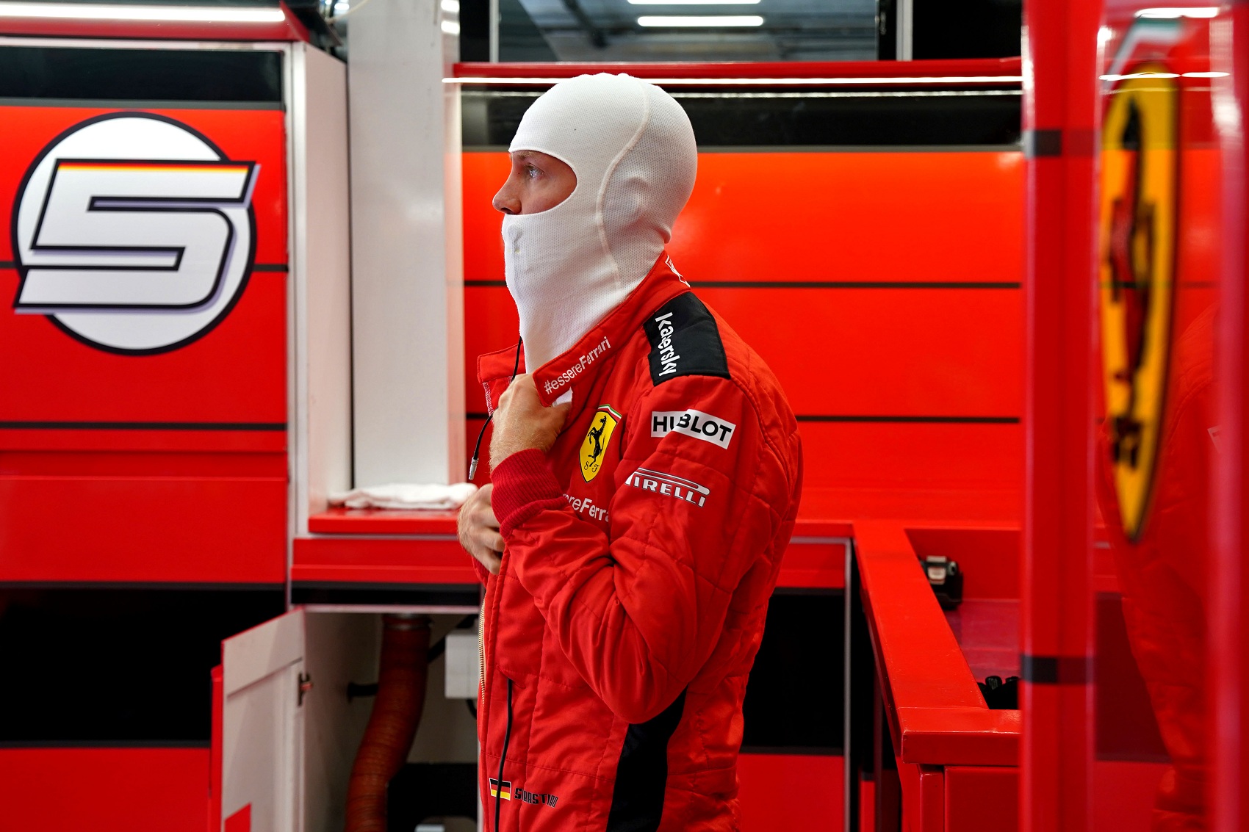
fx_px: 1630
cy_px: 416
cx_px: 624
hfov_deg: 41.9
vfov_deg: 28.6
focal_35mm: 47
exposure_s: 1/100
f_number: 4.5
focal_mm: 47
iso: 800
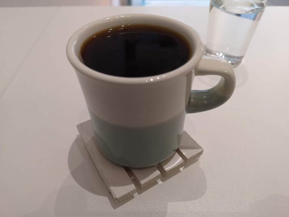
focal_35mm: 27
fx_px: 225
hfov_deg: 65.3
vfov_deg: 51.4
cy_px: 108
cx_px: 144
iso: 160
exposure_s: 1/60
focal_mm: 3.95
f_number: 1.8
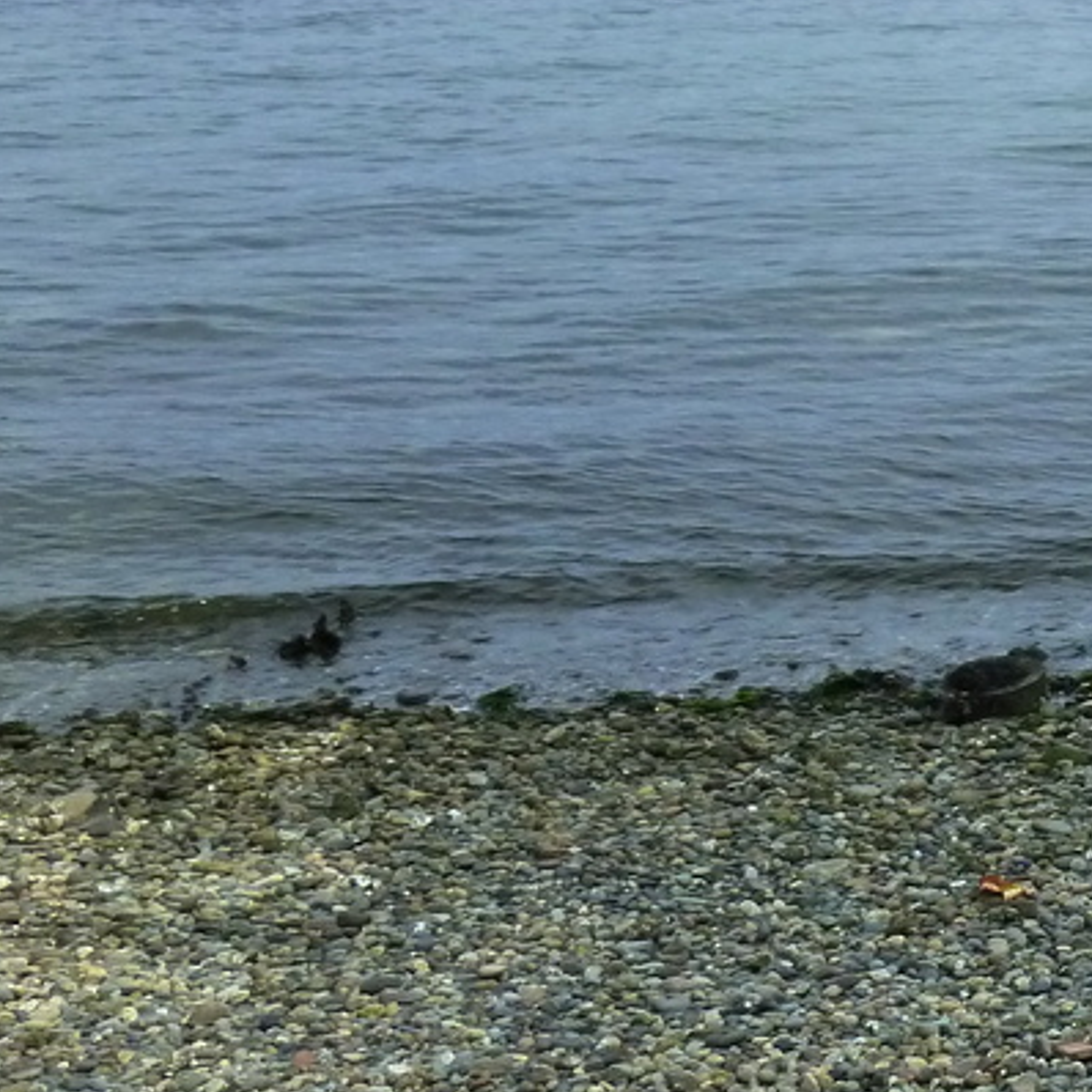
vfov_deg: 24.2
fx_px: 2534
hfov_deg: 20.4
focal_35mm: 71
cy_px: 401
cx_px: 1687
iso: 200
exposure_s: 1/640
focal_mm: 4.5
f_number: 3.3
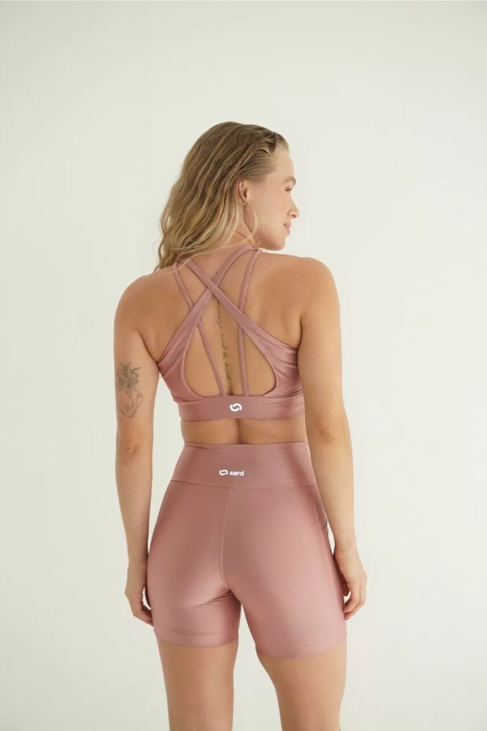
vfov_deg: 38.9
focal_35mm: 51
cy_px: 366
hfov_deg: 26.5
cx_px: 244
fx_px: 1035
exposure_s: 1/160
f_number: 5.6
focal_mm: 34
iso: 125
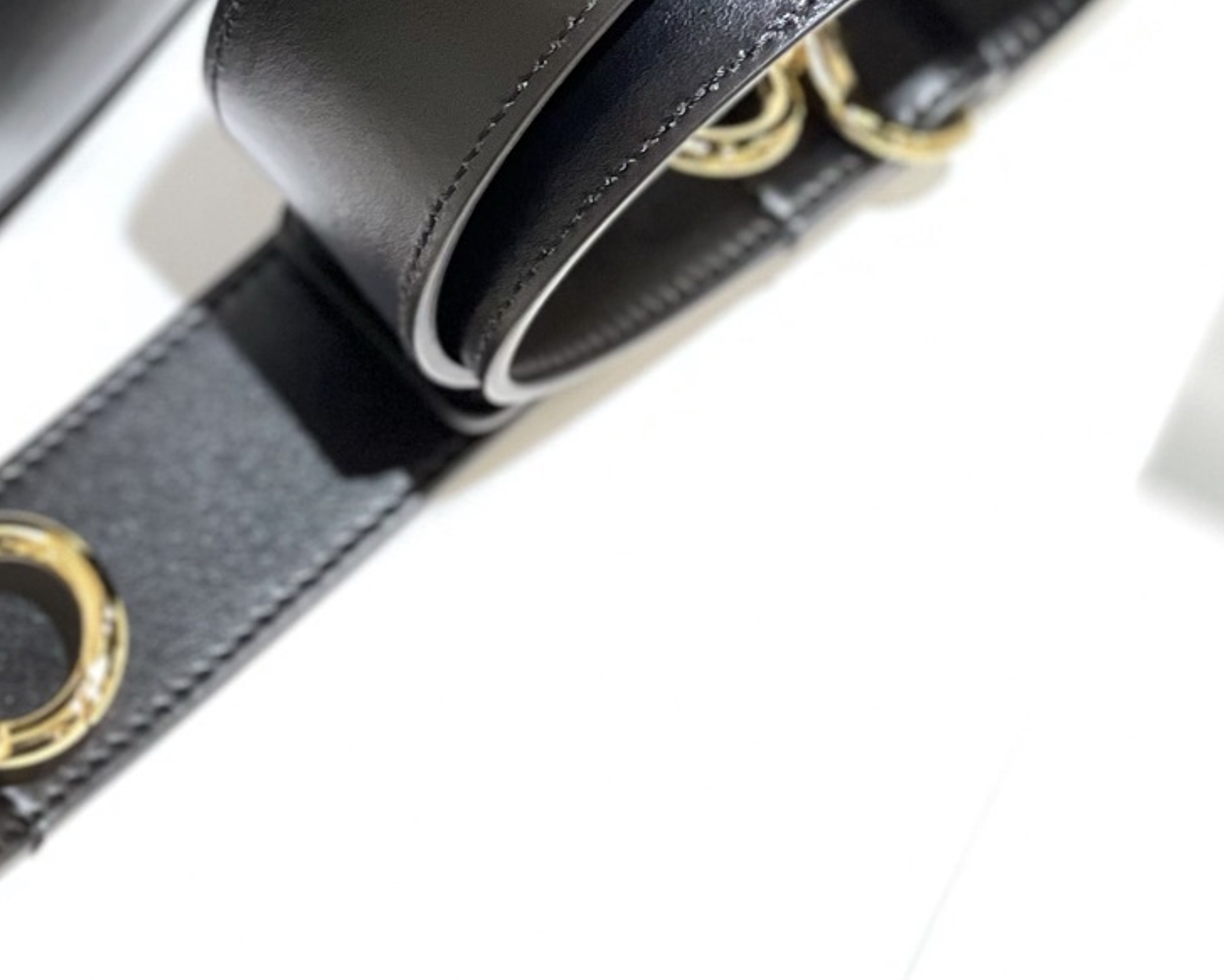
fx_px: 5182
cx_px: 185
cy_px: -503
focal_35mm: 143
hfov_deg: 13.4
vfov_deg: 10.4
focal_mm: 6
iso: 100
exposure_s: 1/100
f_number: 2
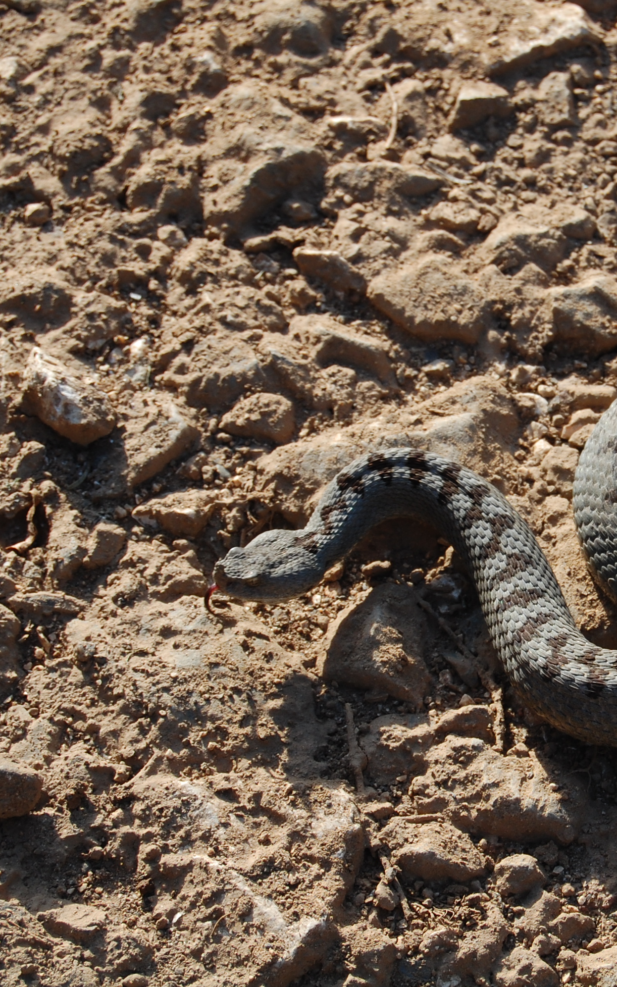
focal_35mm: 127
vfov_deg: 16.5
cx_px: 588
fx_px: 3410
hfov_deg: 10.3
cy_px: 493
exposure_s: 1/200
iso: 200
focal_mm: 55
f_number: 7.1
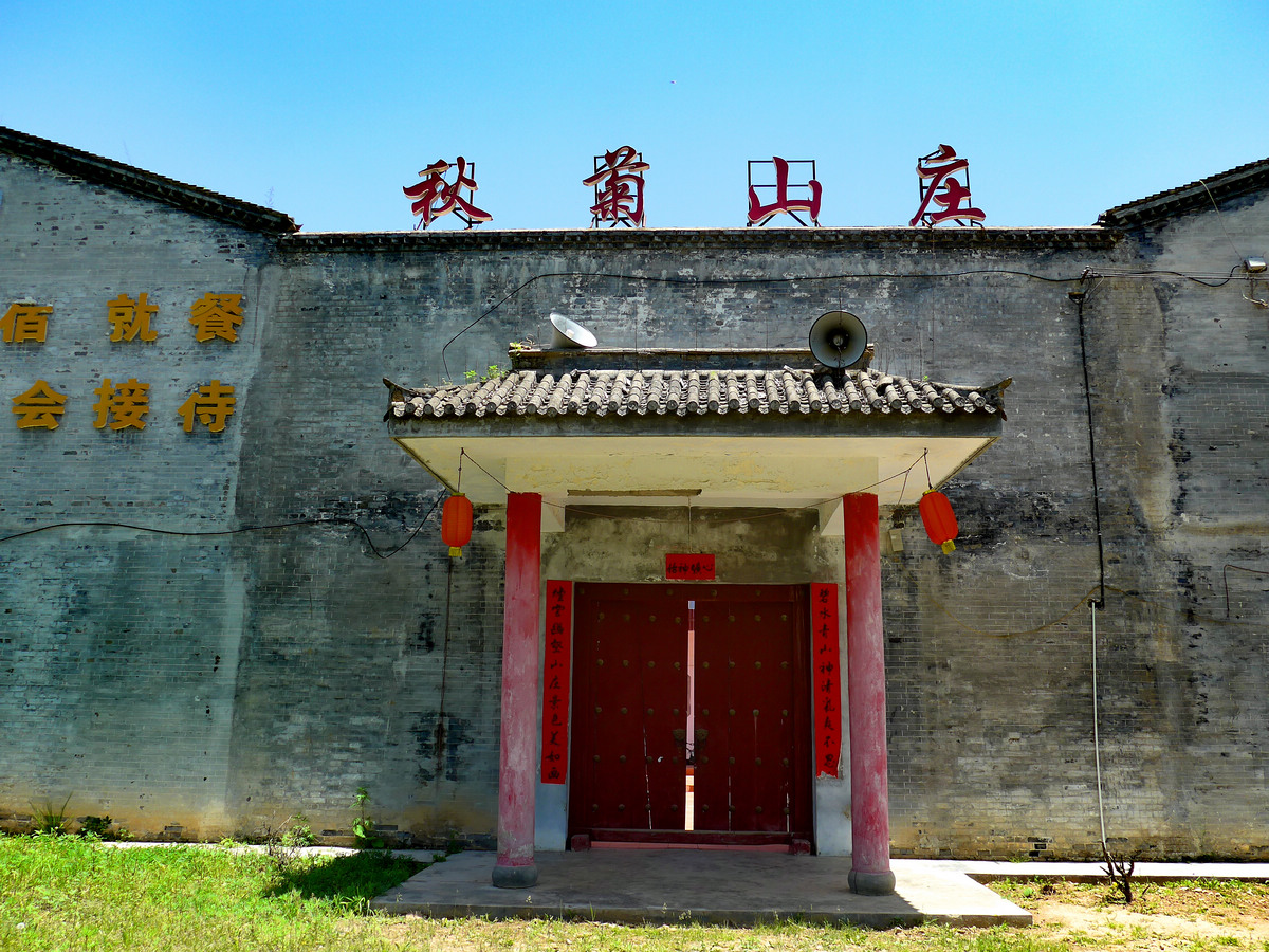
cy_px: 476
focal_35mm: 29
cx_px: 634
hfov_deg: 61.7
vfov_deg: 48.2
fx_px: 1063
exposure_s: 1/500
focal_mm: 6
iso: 80
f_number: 2.8
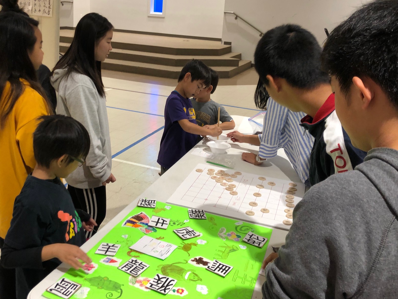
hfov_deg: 51.1
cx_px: 168
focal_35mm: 36
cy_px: 114
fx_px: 414
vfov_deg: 39.4
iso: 40
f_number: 1.8
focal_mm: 4
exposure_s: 1/19
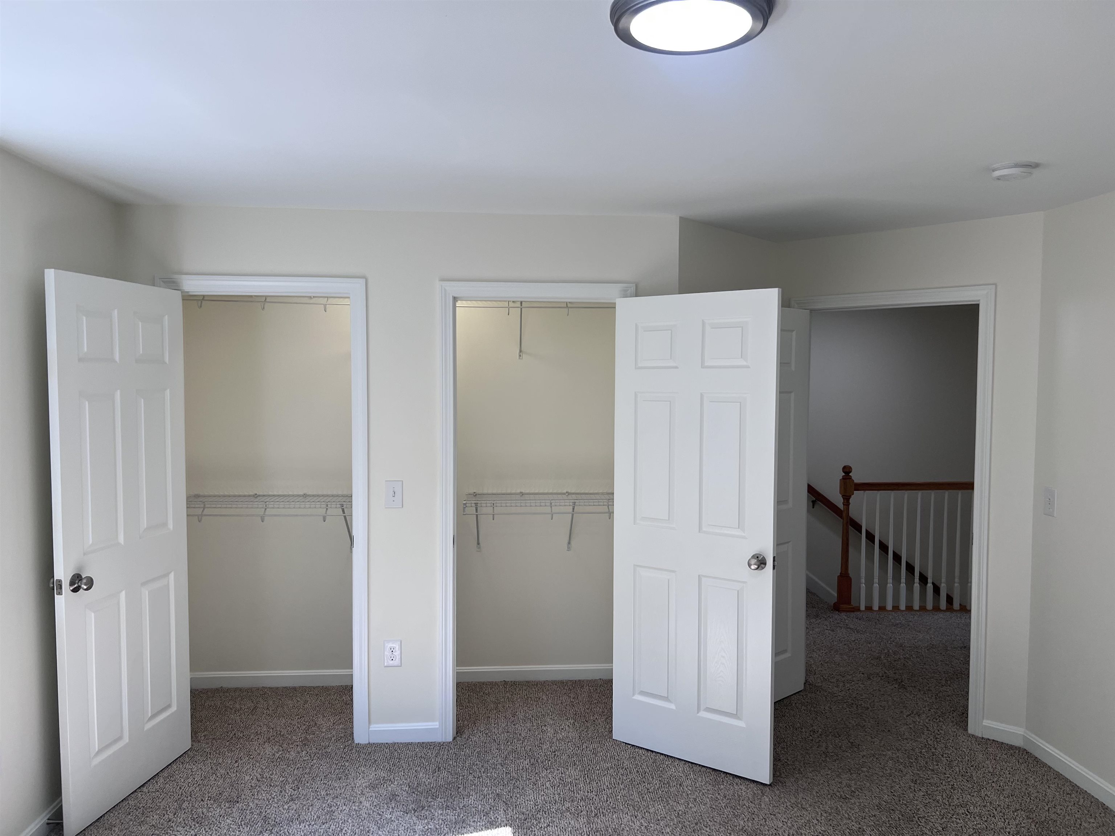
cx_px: 558
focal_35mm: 26
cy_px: 418
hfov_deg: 67.3
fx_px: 837
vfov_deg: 53.1
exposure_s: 1/233
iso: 50
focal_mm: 5.7
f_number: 1.5
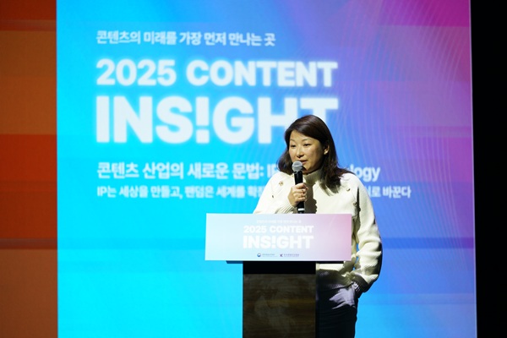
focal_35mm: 150
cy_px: 169
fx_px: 2112
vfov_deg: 9.1
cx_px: 254
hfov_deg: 13.7
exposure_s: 1/160
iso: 160
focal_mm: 150
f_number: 2
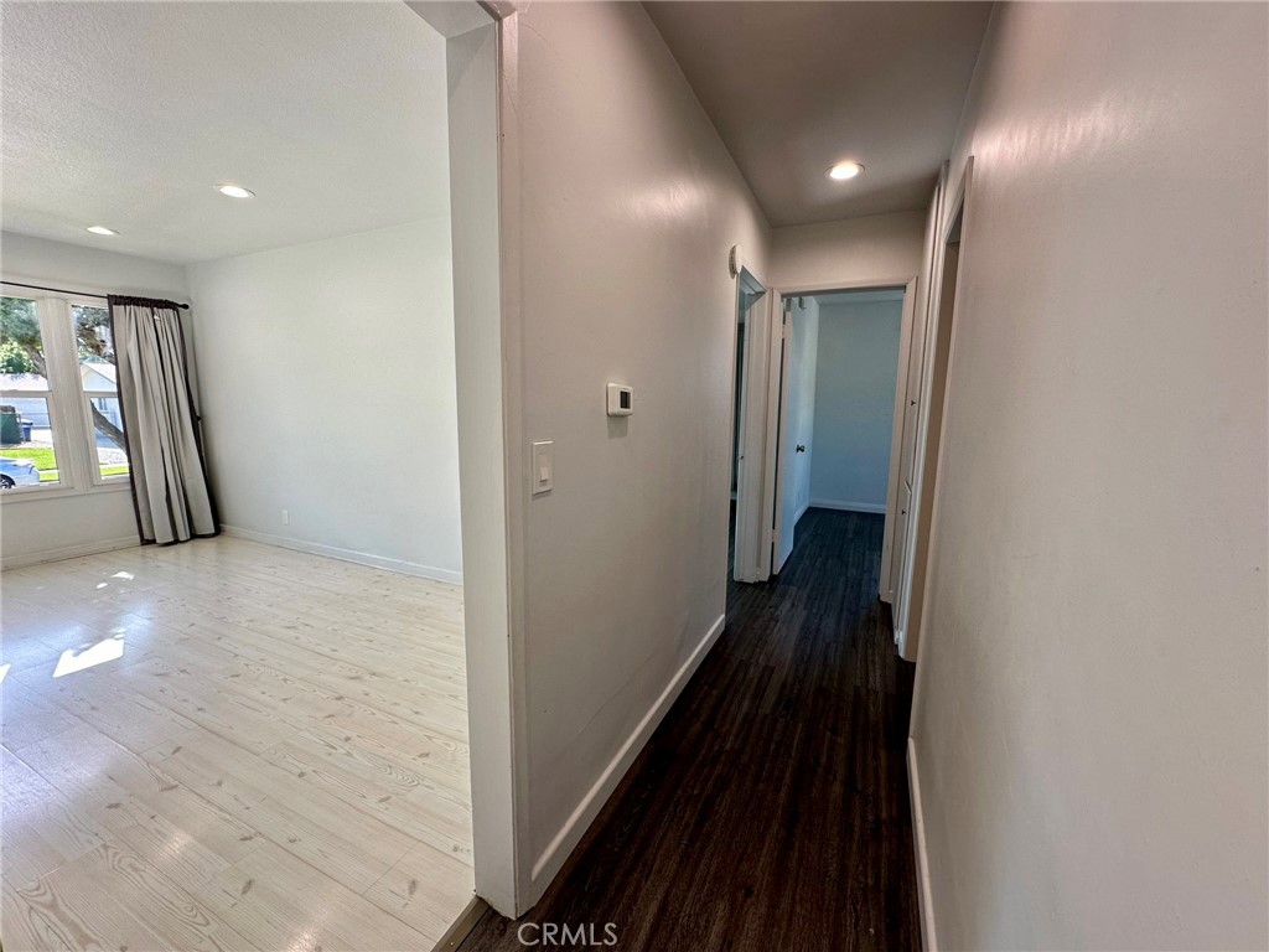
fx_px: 513
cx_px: 634
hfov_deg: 102.1
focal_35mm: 14
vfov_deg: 85.7
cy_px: 476
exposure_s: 1/120
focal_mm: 2.22
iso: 64
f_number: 2.2
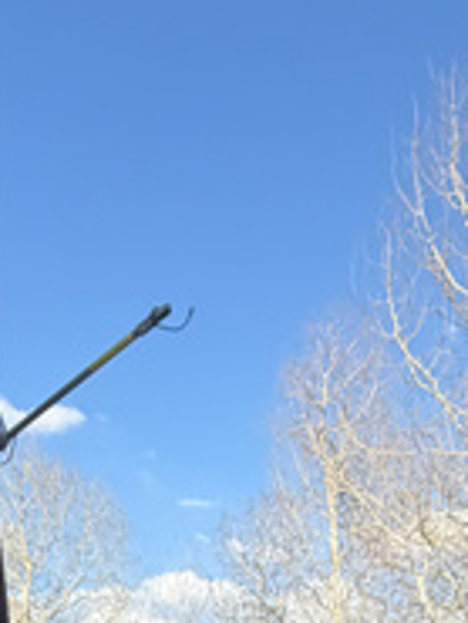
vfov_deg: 23.6
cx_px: 74
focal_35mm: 58
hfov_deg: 24.7
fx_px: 1044
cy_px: 1017
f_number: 2.2
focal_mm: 2.22
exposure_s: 1/709
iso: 40
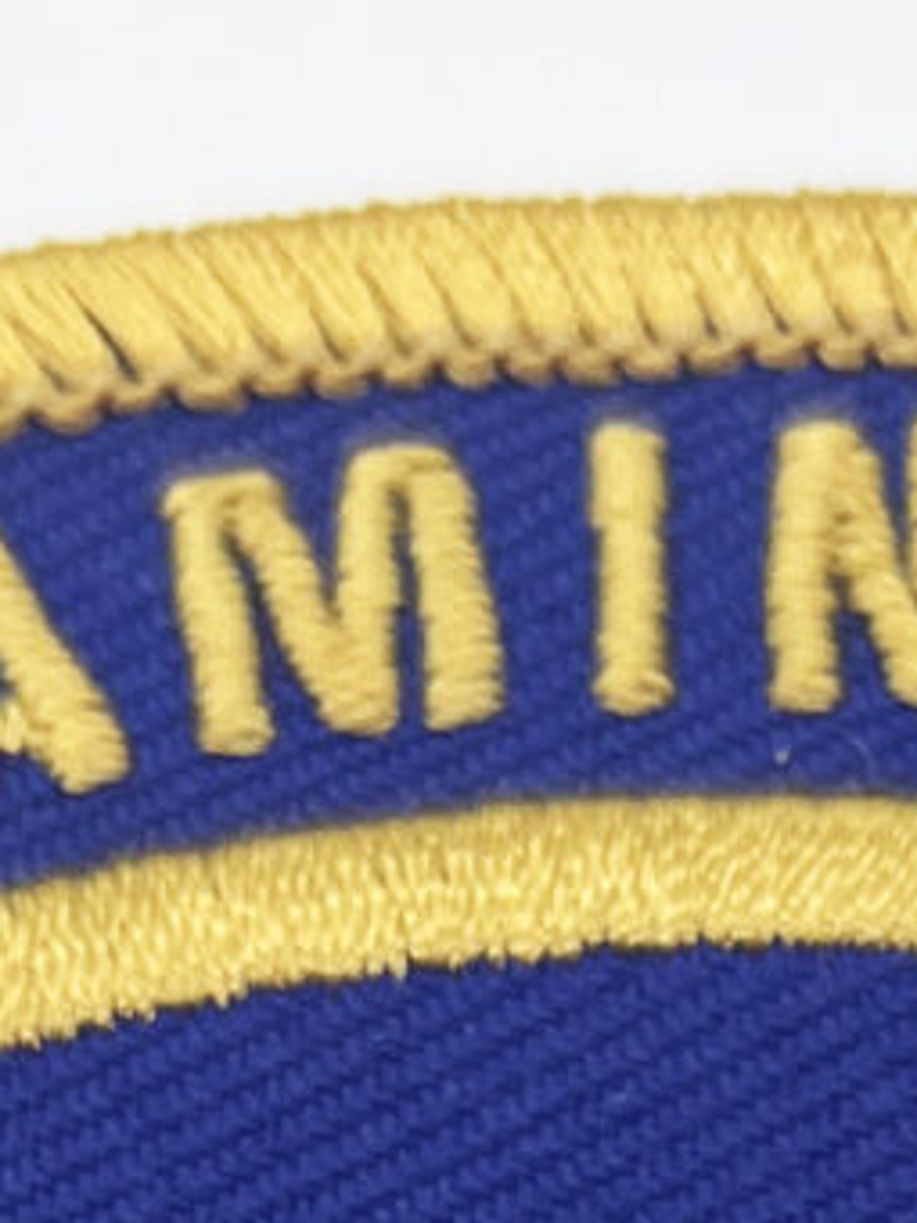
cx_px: 971
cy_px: 3162
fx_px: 6923
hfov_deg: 7.5
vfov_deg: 8.9
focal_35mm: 196
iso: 40
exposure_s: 1/231
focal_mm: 5.1
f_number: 1.6
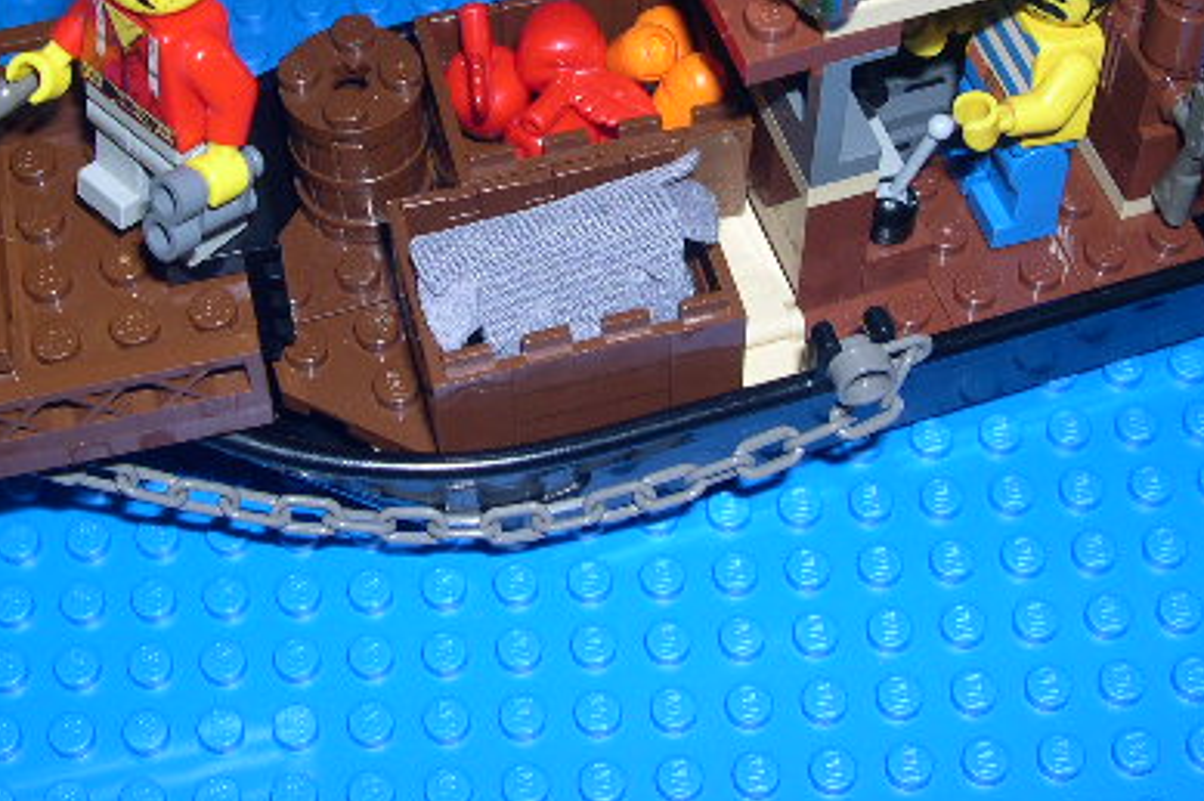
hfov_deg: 30.9
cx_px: 483
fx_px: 2173
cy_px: 145
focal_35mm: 65
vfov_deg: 20.6
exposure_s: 1/60
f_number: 7.6
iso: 100
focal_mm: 8
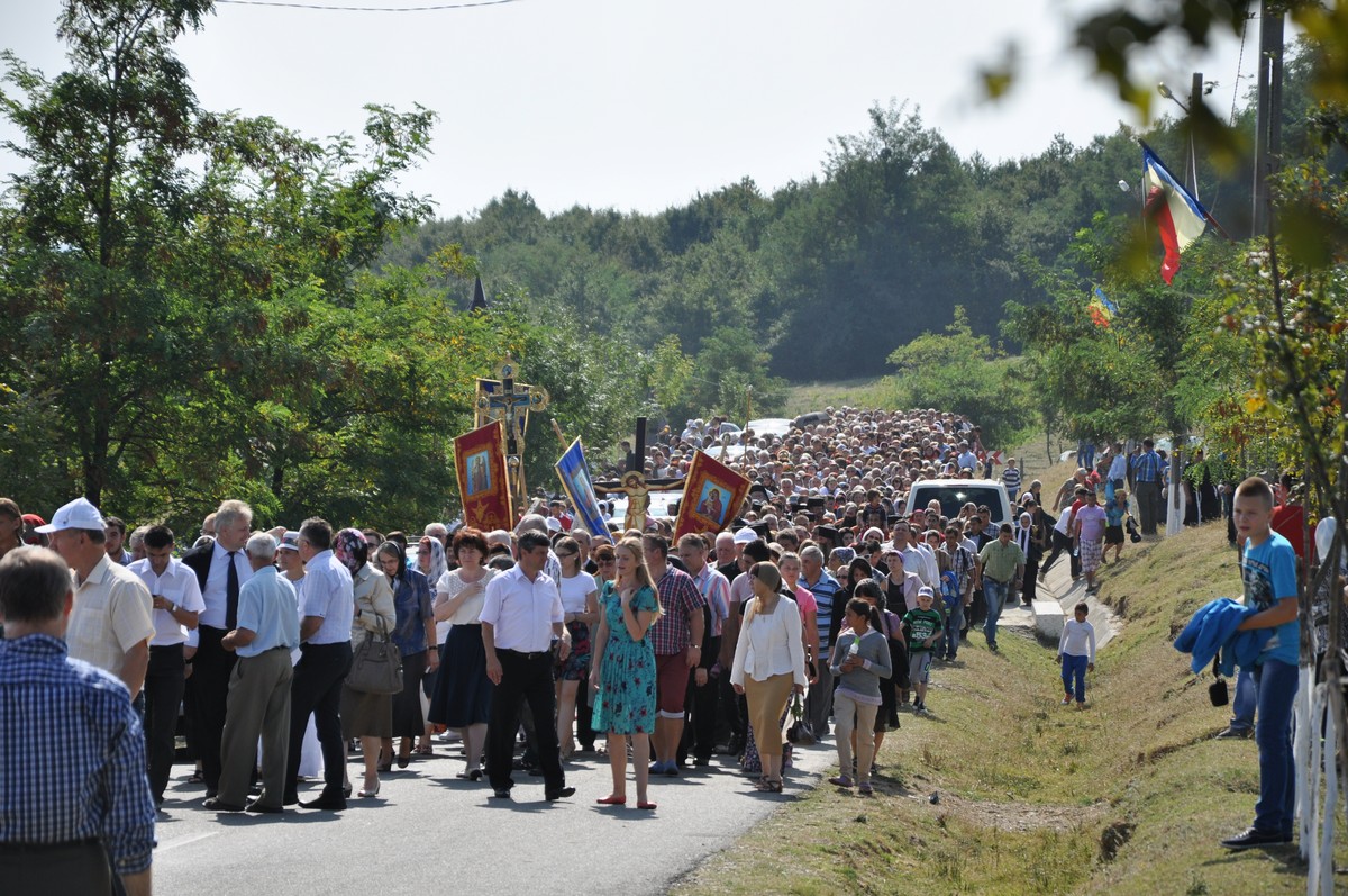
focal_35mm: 158
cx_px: 674
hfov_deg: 13.1
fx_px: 5890
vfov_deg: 8.7
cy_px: 448
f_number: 5.6
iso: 200
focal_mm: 105
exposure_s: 1/800
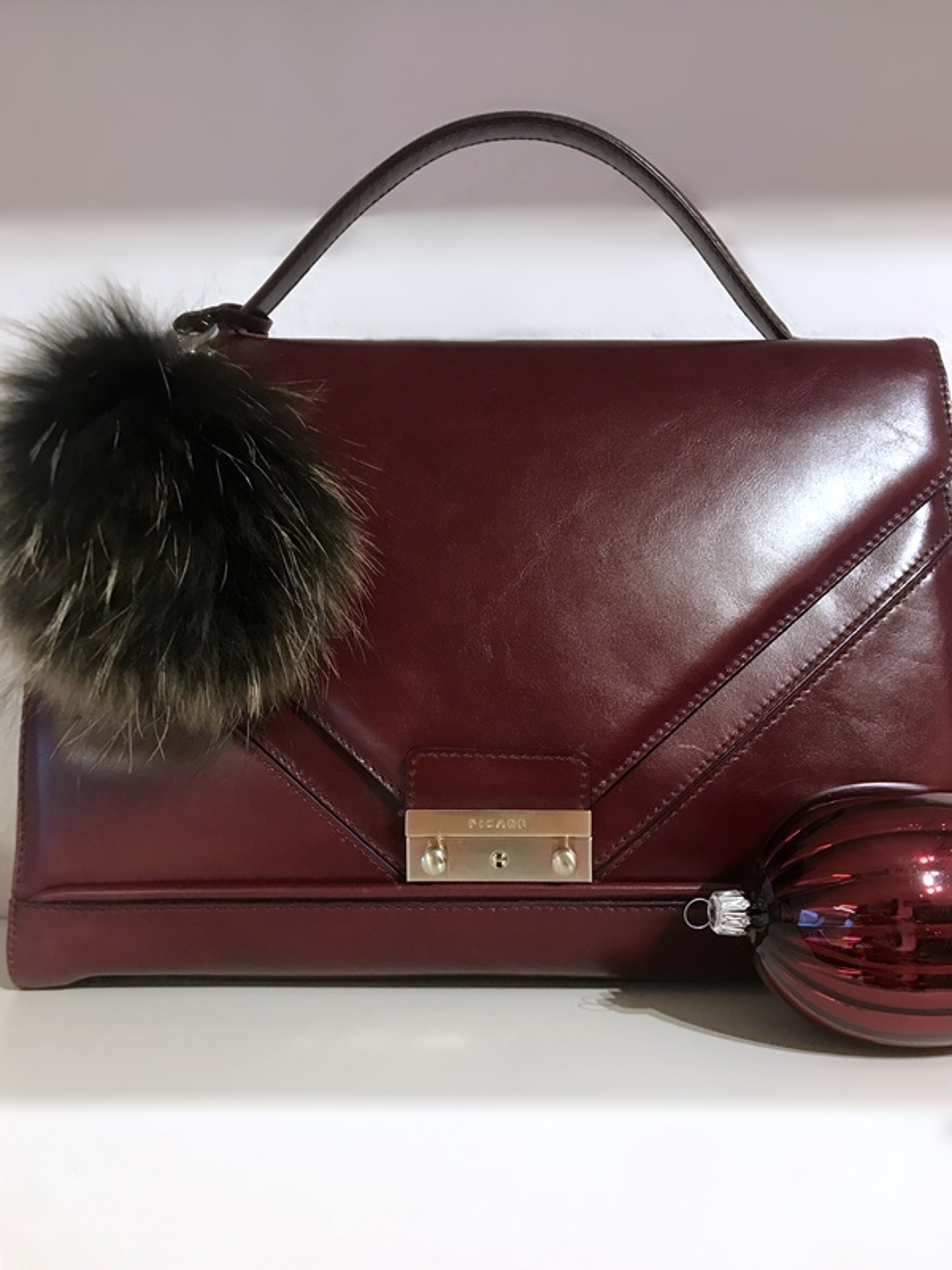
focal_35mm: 28
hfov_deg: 49.7
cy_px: 635
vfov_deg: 63.4
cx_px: 476
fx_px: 1027
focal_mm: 3.99
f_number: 1.8
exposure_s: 1/17
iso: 64
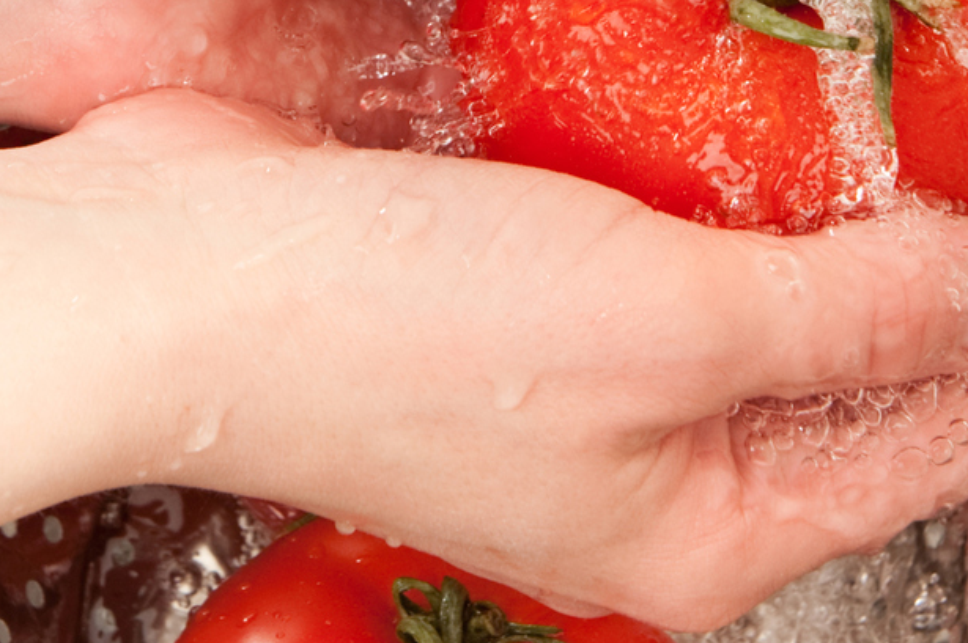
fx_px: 5105
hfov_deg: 10.8
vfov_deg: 7.1
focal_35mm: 190
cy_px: -266
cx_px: 314
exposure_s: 1/4000
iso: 200
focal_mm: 55
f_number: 10
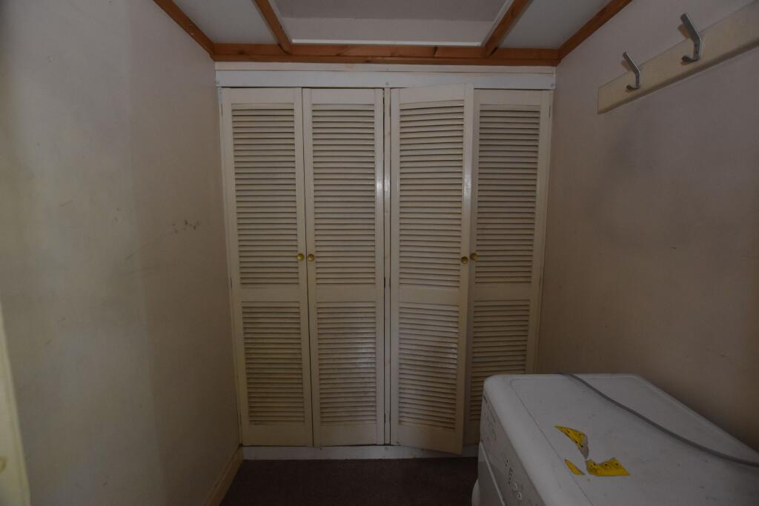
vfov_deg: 77.3
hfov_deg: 100.4
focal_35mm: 15
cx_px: 380
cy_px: 253
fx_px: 316
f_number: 4
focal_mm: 10
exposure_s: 1/50
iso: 1600
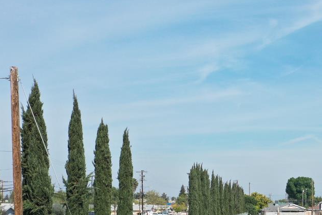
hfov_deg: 28.3
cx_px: 318
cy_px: 236
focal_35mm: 67
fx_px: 599
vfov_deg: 19.5
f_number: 5.6
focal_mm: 10.26
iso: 100
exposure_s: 1/500
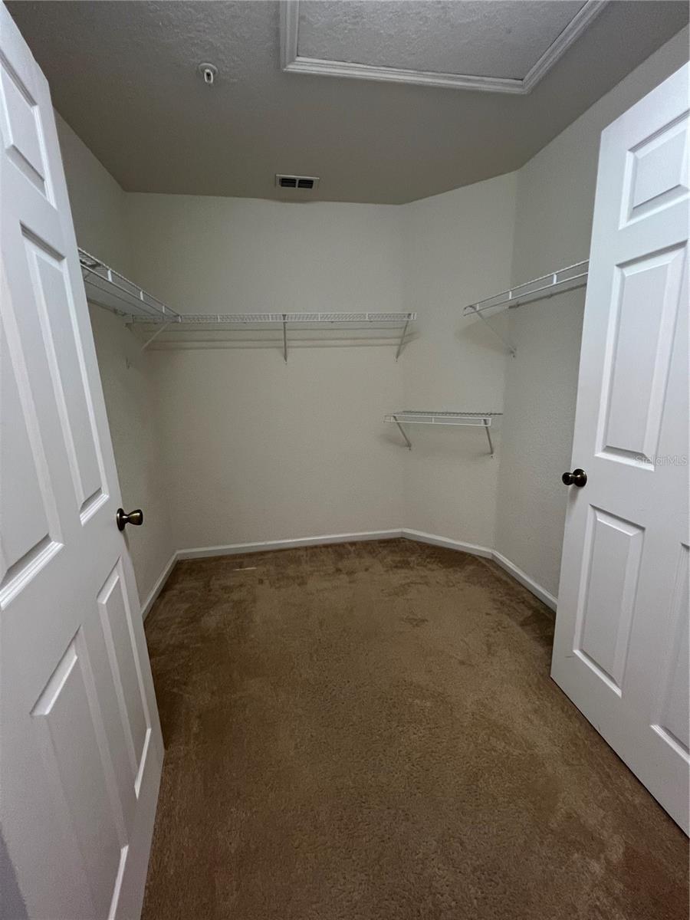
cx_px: 345
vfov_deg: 106.2
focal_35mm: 13
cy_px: 460
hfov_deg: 89.9
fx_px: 346
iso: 320
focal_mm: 1.57
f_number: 1.8
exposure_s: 1/60
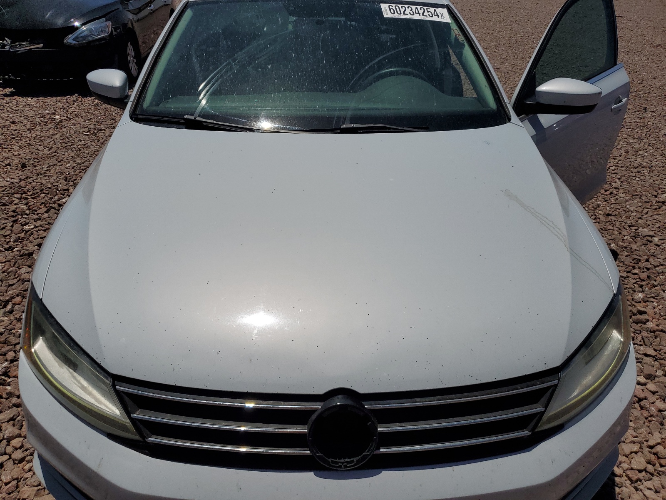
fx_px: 500
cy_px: 250
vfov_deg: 53.1
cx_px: 333
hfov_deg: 67.3
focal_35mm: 26
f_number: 1.5
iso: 53
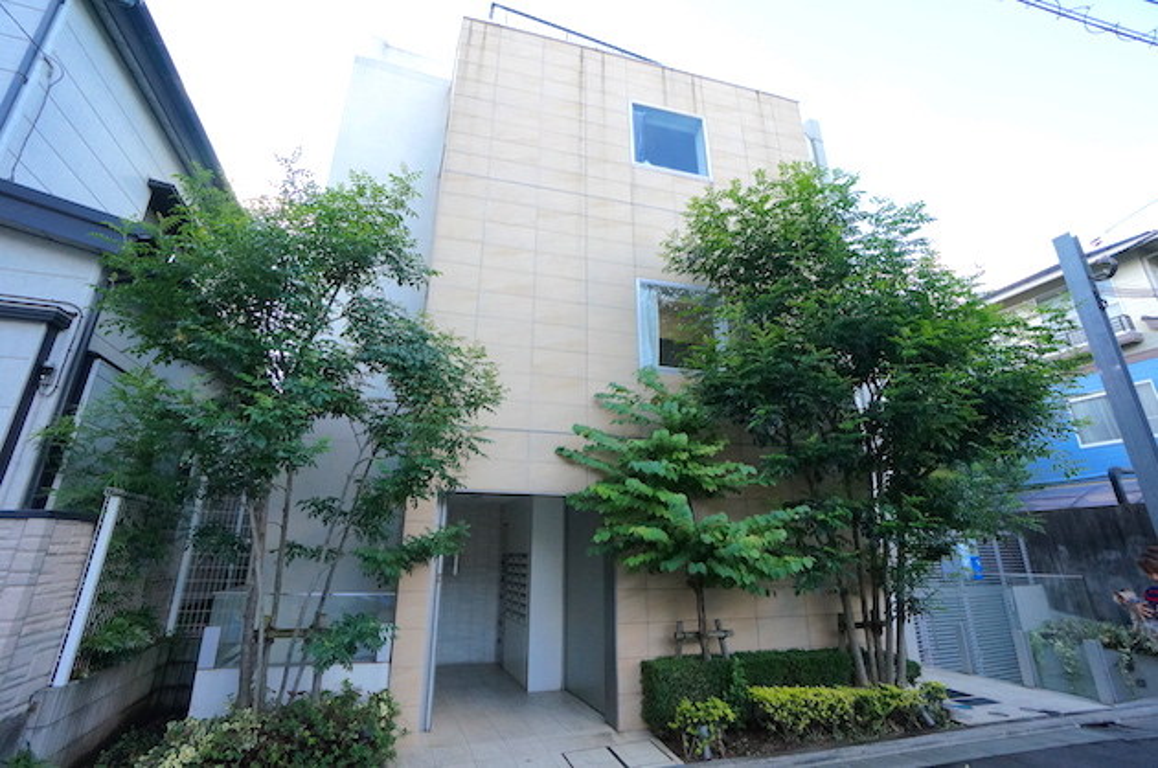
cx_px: 579
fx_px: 482
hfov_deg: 100.5
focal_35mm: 15
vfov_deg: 77.1
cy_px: 384
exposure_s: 1/250
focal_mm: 10
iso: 1600
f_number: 8
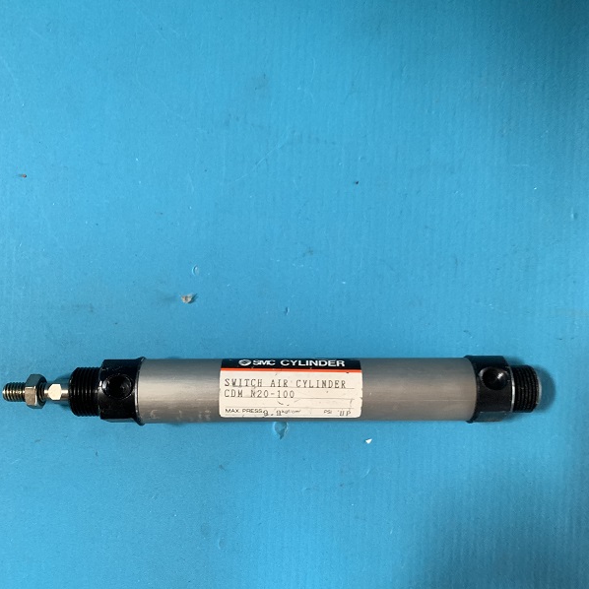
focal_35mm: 31
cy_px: 342
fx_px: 597
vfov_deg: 52.3
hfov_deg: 52.5
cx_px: 296
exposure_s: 1/60
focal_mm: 4.25
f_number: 1.8
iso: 320
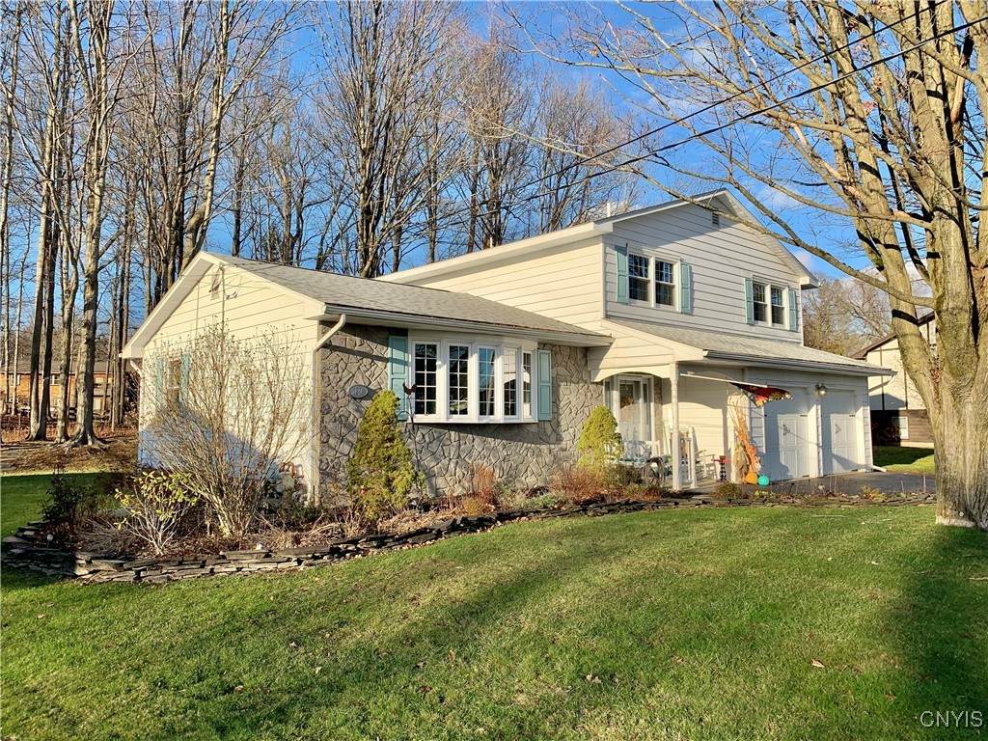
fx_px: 742
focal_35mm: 26
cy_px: 370
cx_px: 494
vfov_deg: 53.1
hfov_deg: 67.3
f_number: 1.8
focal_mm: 4.25
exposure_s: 1/1661
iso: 25
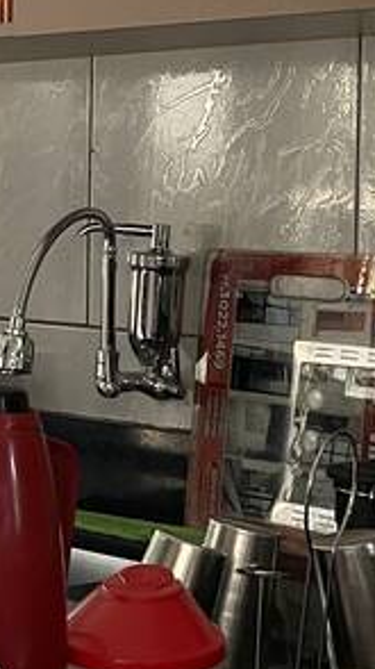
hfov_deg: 10.1
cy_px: 180
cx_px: -520
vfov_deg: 20.4
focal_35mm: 104
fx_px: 1842
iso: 125
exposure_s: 1/60
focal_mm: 4.2
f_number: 1.6
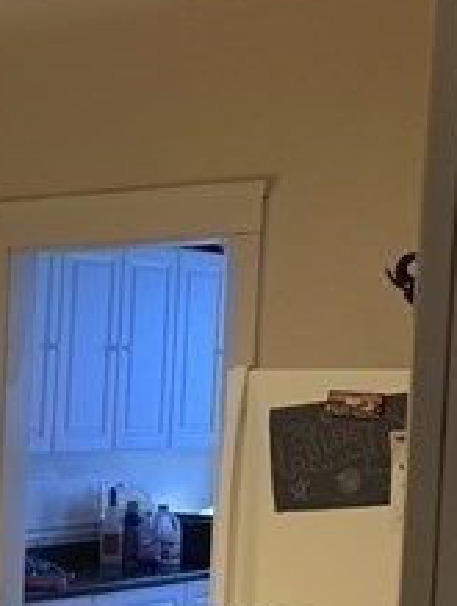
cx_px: -263
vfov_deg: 20.9
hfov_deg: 14.9
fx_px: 1597
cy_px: 578
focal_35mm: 91
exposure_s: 1/40
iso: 250
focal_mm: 4.25
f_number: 1.8
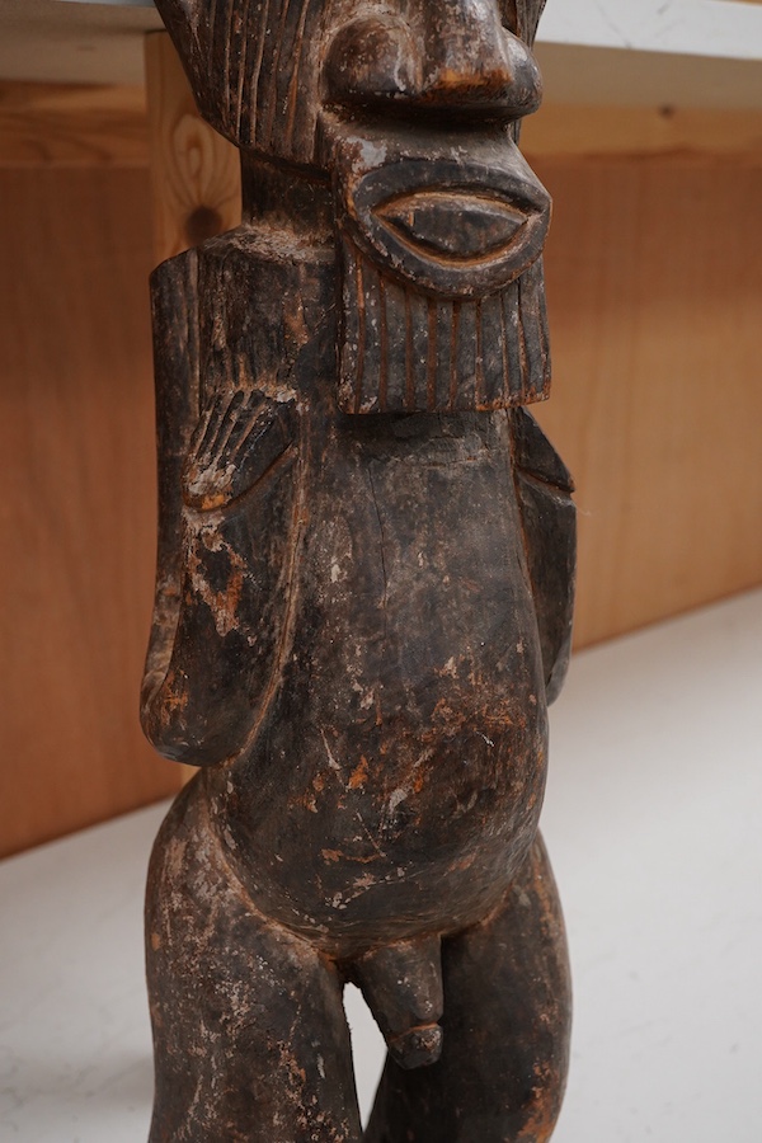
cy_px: 572
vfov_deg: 43.6
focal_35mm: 45
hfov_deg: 29.9
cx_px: 381
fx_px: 1429
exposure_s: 1/125
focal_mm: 30
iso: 1250
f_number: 9
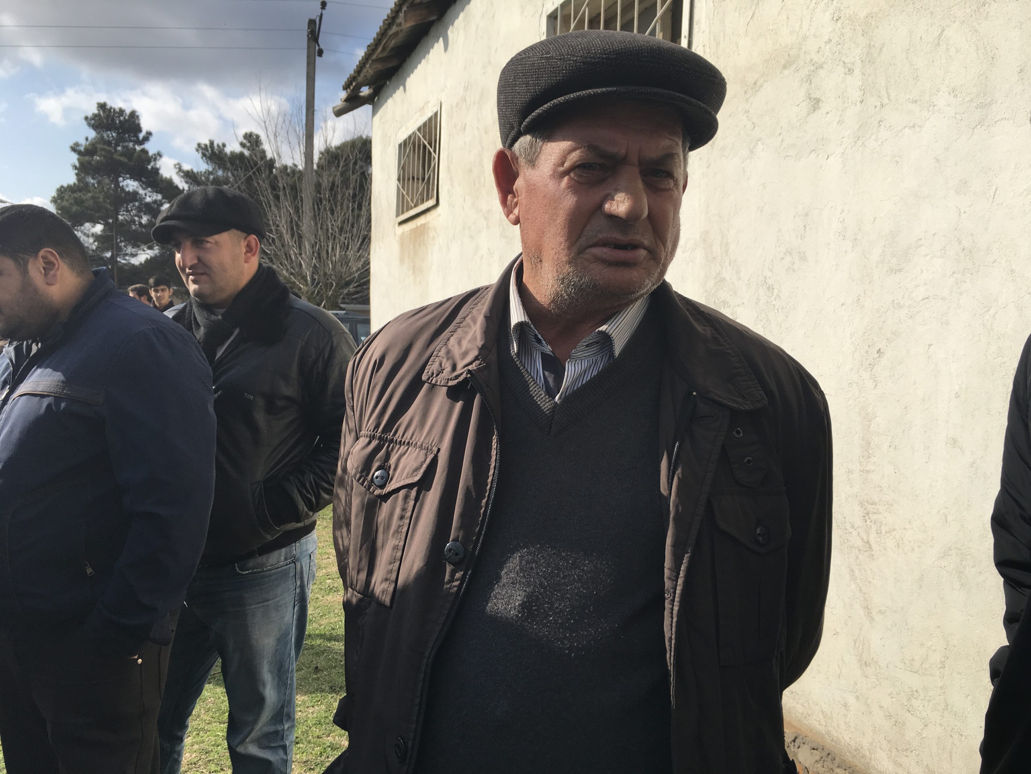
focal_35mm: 29
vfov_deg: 48.2
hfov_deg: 61.7
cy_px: 387
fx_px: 864
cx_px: 516
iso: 25
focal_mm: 4.15
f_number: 2.2
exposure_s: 1/1748
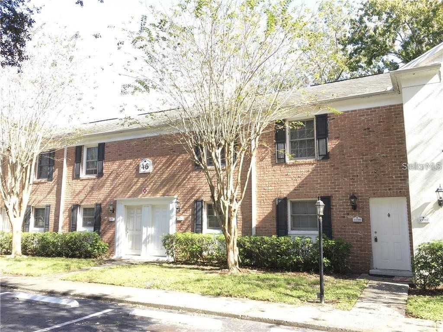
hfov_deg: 61.7
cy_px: 166
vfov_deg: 48.2
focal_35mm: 29
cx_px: 222
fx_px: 371
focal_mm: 4.15
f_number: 2.2
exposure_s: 1/167
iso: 25
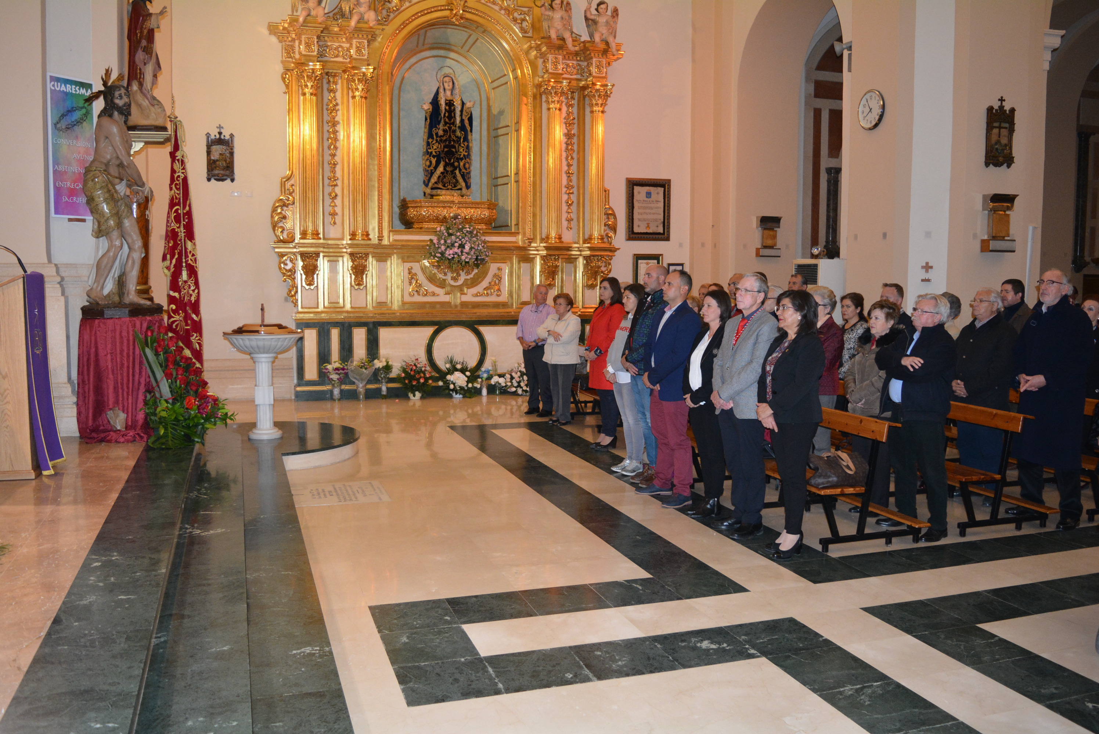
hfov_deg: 59.5
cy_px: 367
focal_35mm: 32
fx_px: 962
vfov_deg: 41.8
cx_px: 550
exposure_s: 1/60
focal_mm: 21
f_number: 3.8
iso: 1600
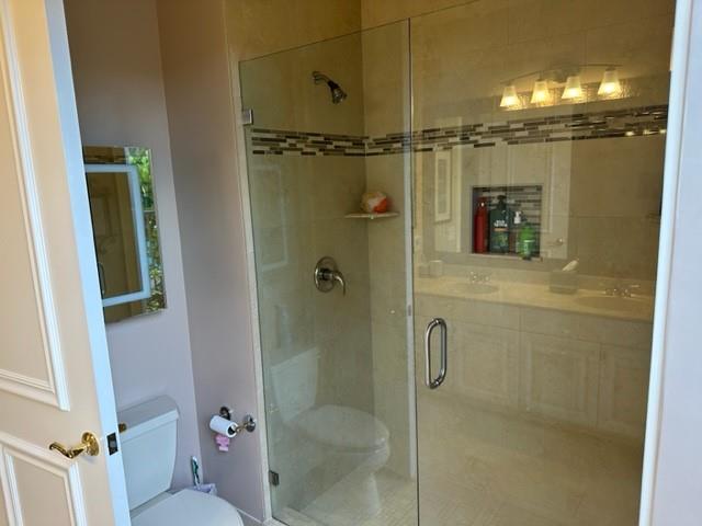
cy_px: 263
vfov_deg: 56.8
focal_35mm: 24
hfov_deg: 71.6
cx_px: 351
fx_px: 487
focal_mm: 6.86
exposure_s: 1/60
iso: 125
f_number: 1.78
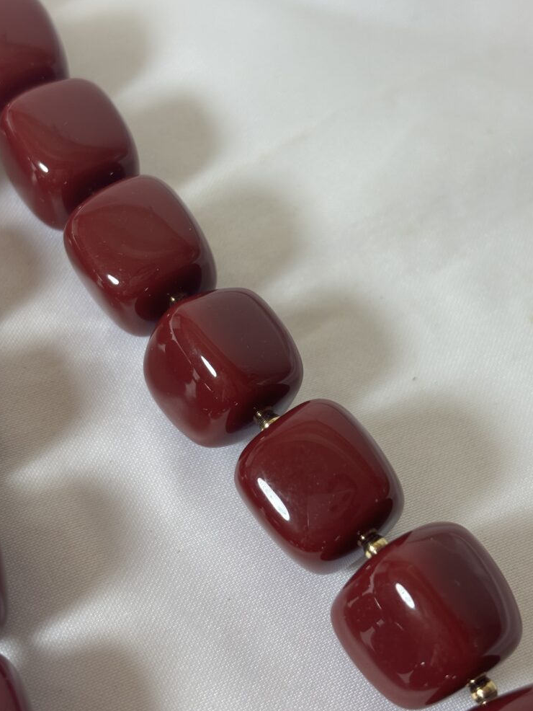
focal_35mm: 54
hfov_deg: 27.0
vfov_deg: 35.5
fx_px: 1108
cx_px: 270
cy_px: 345
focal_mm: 5.96
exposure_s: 1/100
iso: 32
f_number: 1.6
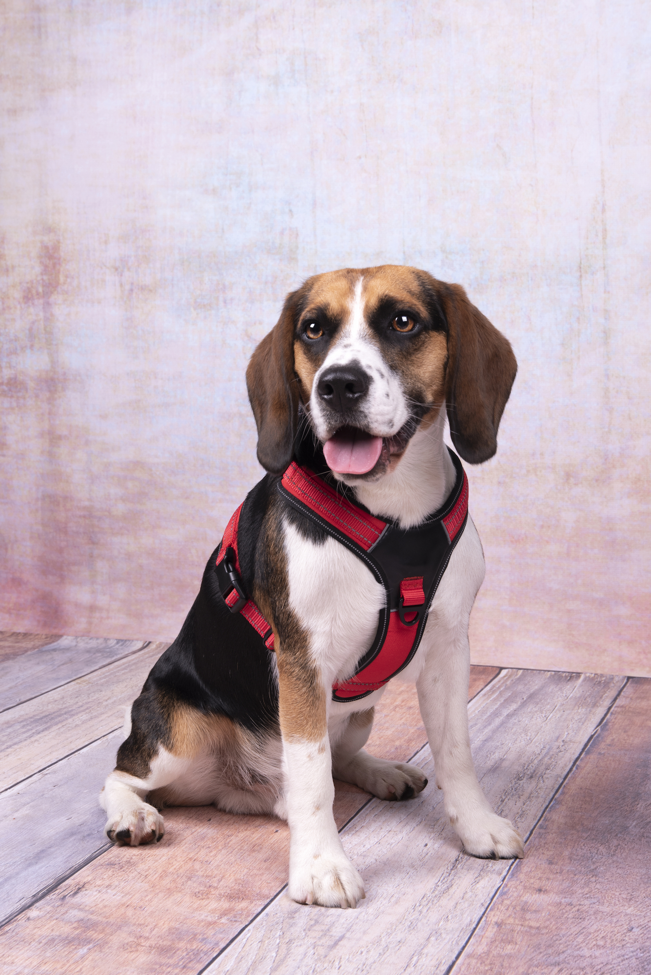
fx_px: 1355
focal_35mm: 50
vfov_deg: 39.6
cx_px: 326
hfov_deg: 27.0
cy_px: 488
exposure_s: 1/160
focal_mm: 50
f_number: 11
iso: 250
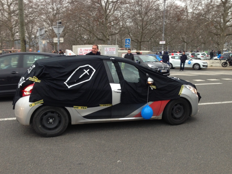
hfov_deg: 55.4
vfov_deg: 42.9
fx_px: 221
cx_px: 116
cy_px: 87
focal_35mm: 33
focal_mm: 4.12
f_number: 2.4
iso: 50
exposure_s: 1/60
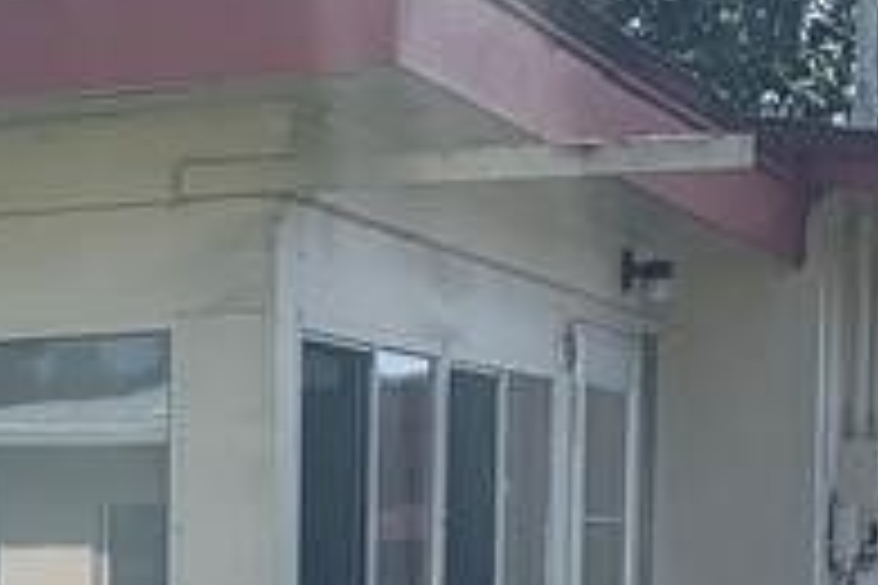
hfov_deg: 13.3
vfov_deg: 9.2
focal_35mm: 142
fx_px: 3463
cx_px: -603
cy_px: 1044
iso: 25
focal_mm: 4.25
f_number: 1.8
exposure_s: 1/1406
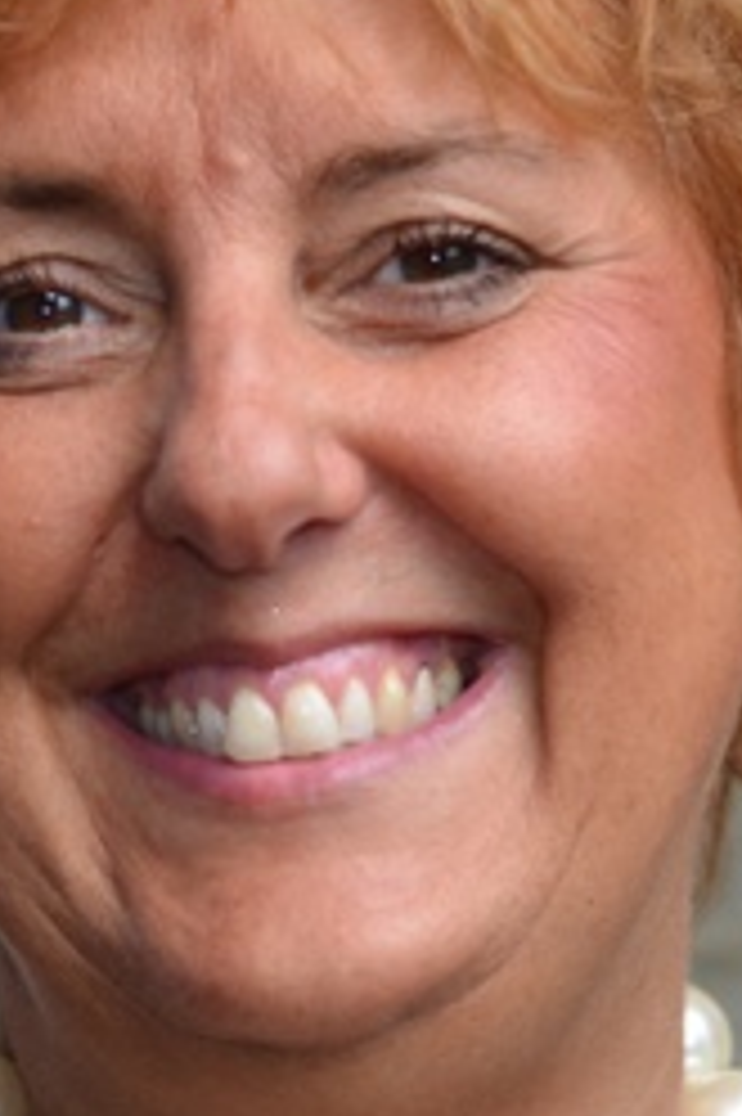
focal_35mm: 127
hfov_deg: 10.8
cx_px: 288
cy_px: 382
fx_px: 3932
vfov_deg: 16.1
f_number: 3.5
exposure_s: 1/200
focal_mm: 50
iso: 140
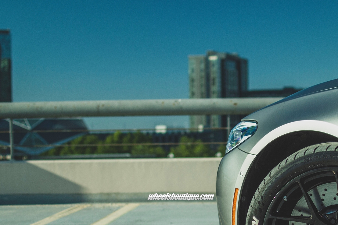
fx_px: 853
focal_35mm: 91
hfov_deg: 22.3
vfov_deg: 15.0
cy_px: 181
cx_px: 216
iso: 100
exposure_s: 1/2500
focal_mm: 35
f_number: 1.8
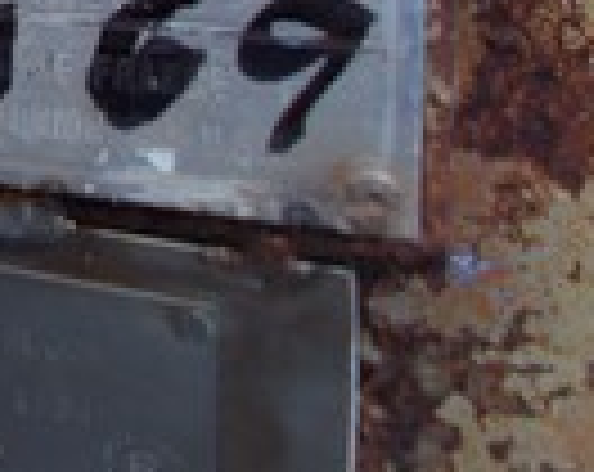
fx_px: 1351
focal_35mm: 77
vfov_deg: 18.1
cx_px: -207
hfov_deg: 22.0
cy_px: -189
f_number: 3.2
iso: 80
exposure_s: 1/100
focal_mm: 4.6
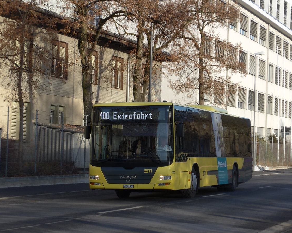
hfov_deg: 16.7
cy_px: 116
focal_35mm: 115
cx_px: 146
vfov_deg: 13.4
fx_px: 994
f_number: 4.9
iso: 80
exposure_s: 1/250
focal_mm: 21.6
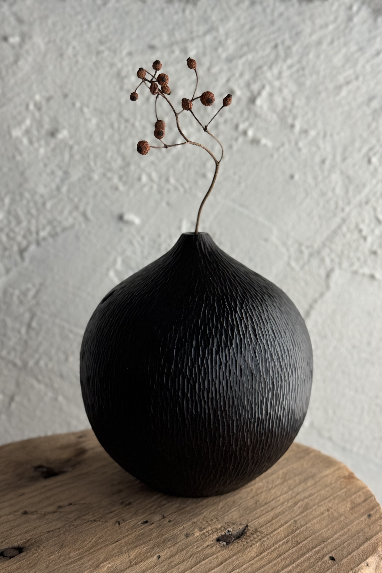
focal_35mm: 50
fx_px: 796
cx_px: 200
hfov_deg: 27.0
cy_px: 287
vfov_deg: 39.6
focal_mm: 6.76
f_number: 1.78
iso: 320
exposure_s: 1/40
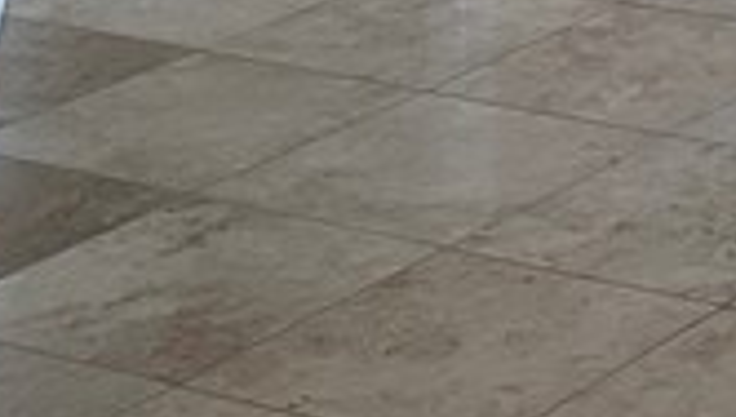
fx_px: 3147
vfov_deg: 6.7
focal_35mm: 161
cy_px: -923
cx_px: 1494
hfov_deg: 11.9
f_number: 1.78
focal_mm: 6.86
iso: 200
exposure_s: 1/60
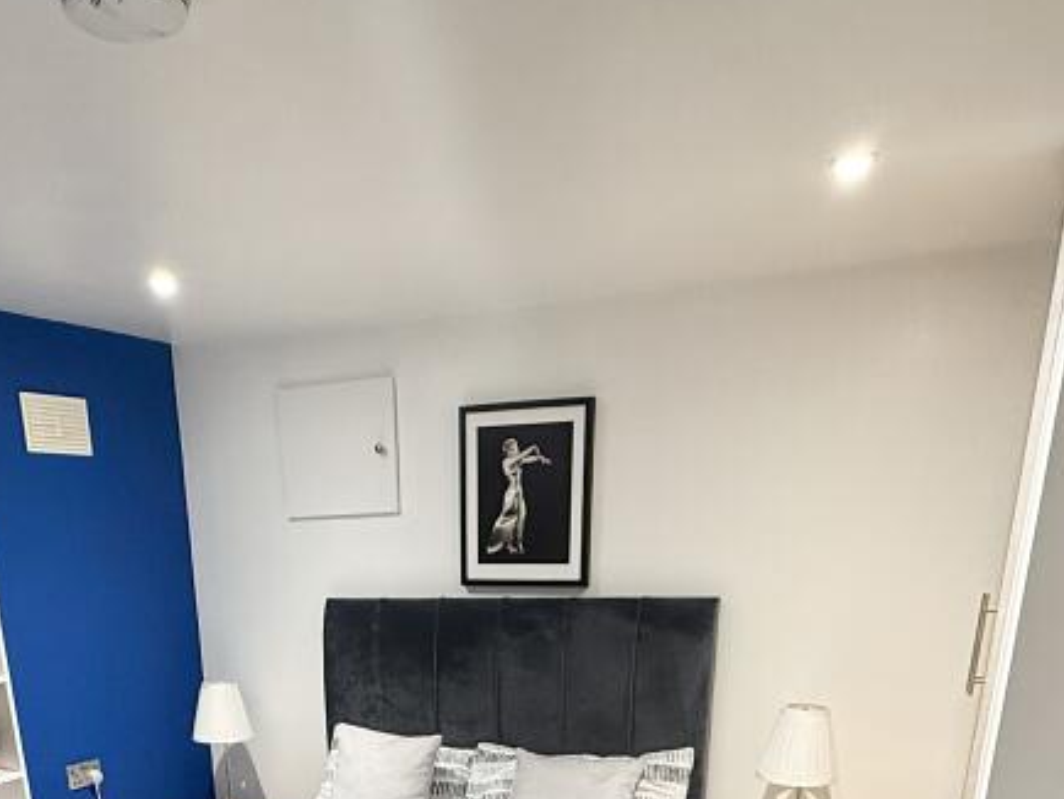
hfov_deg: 55.0
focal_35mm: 33
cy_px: 907
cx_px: 439
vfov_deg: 35.7
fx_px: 1015
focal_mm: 2.22
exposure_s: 1/50
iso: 250
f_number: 2.2
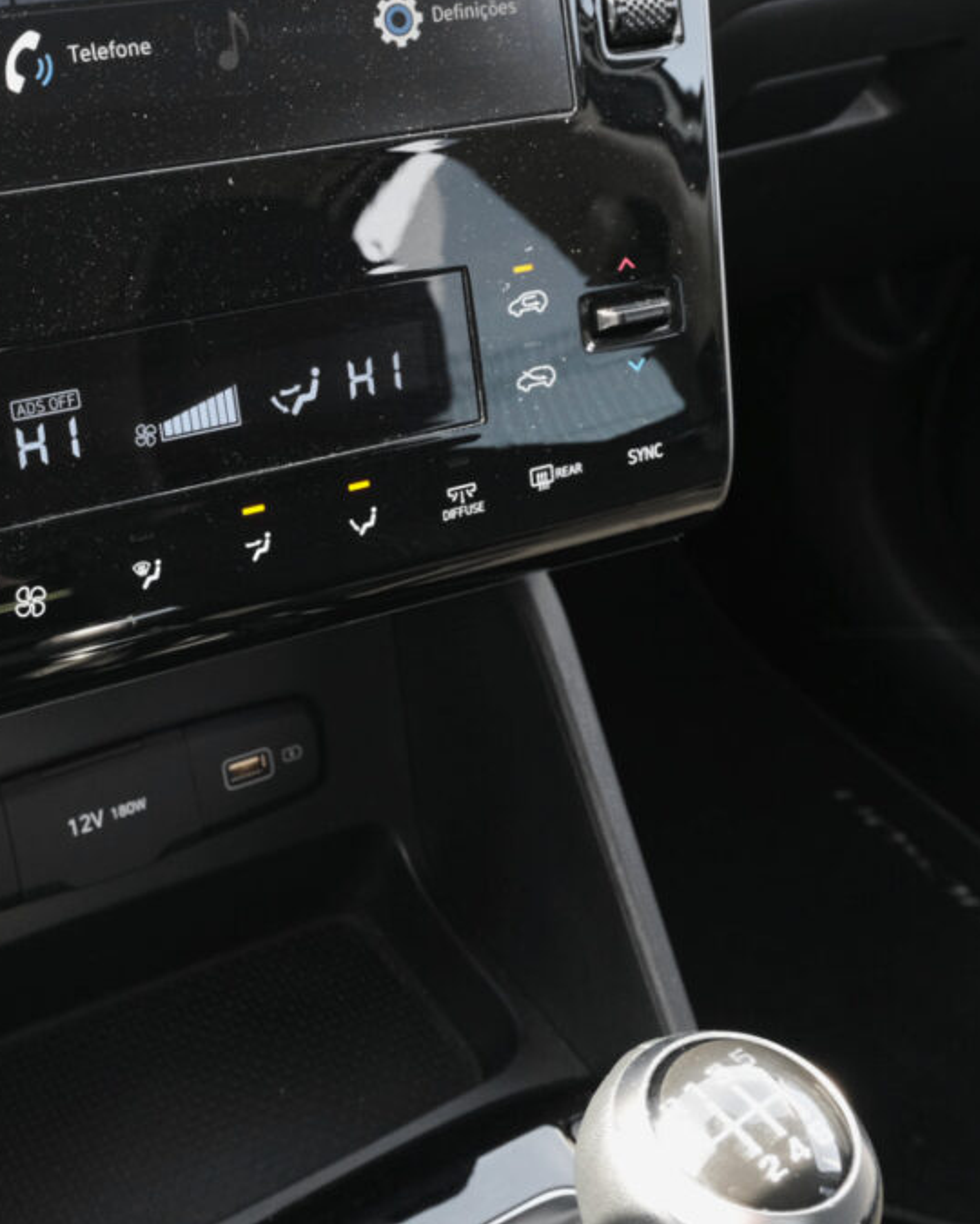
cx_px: 162
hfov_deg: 31.1
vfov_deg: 39.5
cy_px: 612
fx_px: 1704
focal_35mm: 47
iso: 1600
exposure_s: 1/80
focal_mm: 22.1
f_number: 8
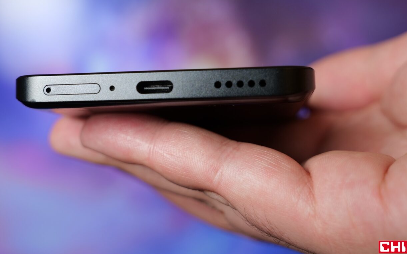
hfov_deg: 41.7
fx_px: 532
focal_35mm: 48
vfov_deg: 26.8
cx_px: 171
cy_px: 95
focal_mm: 36
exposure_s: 1/50
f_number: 4.5
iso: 640
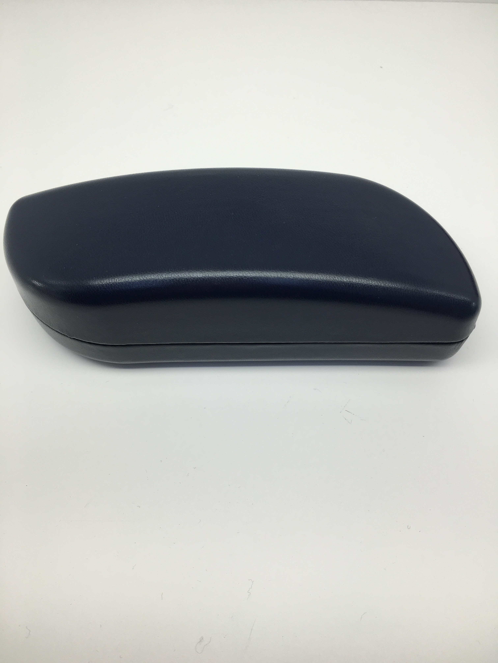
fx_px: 556
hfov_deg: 48.2
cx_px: 249
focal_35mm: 29
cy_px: 332
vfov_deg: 61.7
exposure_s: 1/100
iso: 40
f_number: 2.2
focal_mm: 4.15
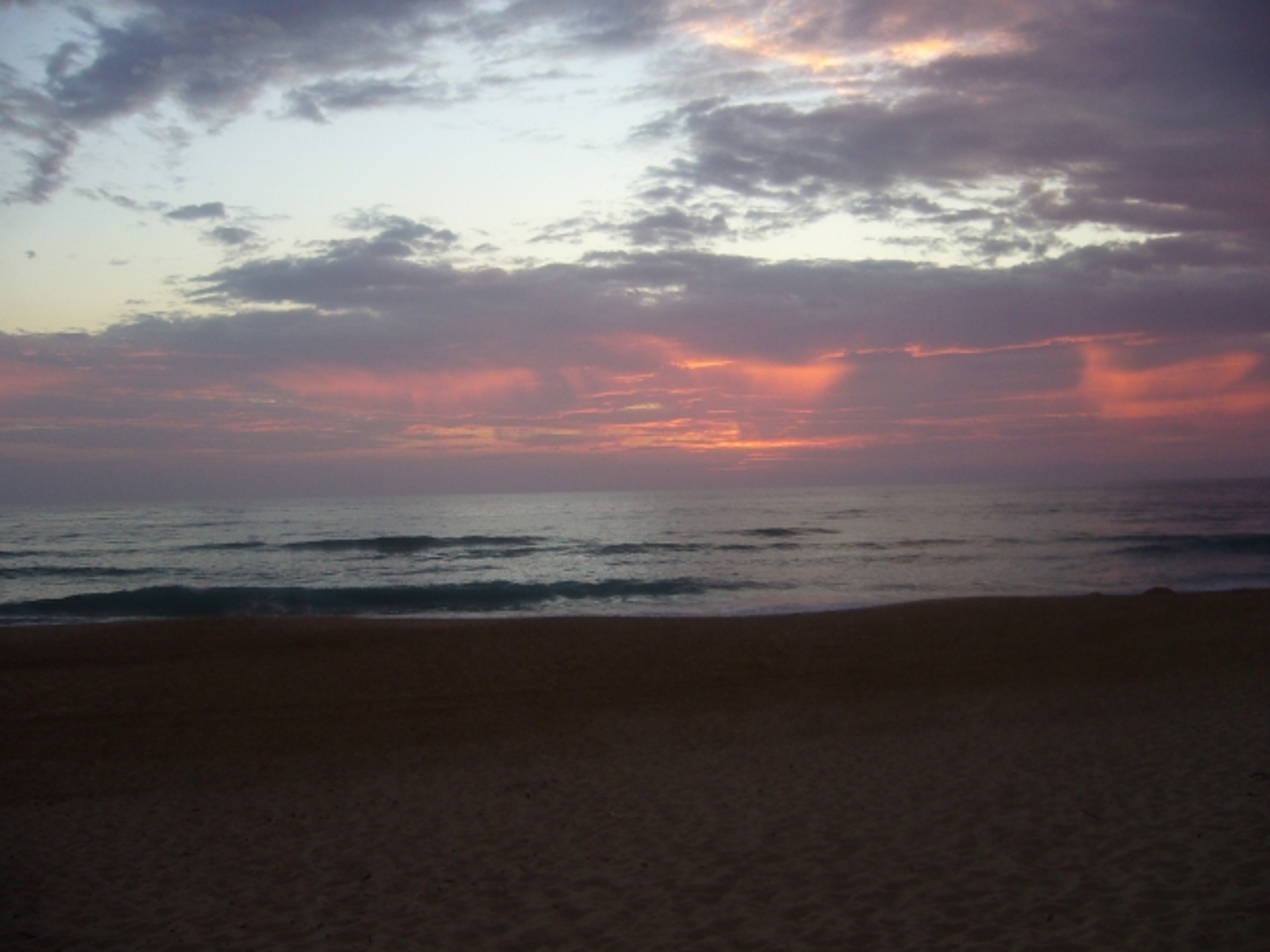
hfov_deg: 52.6
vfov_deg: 40.7
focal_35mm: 35
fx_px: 1284
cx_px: 635
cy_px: 476
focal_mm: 5.8
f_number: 2.8
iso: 80
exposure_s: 1/50
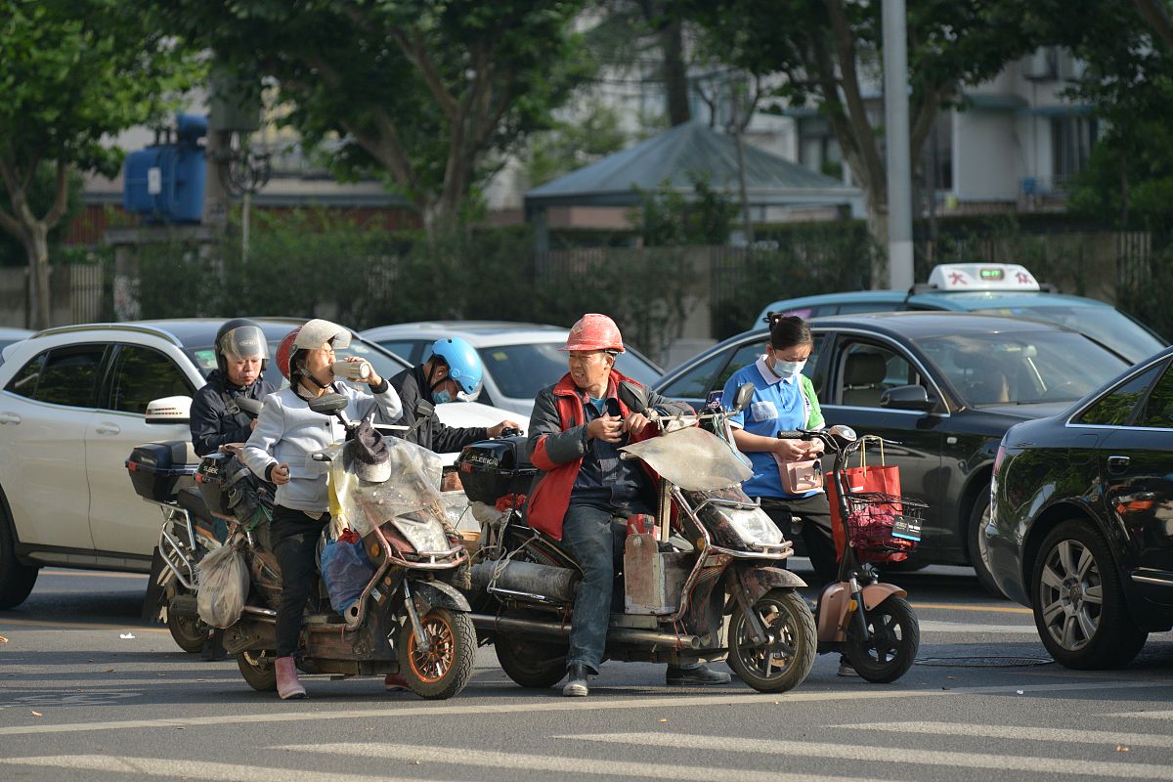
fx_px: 6516
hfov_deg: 10.3
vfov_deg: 6.9
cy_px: 391
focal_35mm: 200
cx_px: 586
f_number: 5
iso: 1000
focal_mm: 200
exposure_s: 1/3200
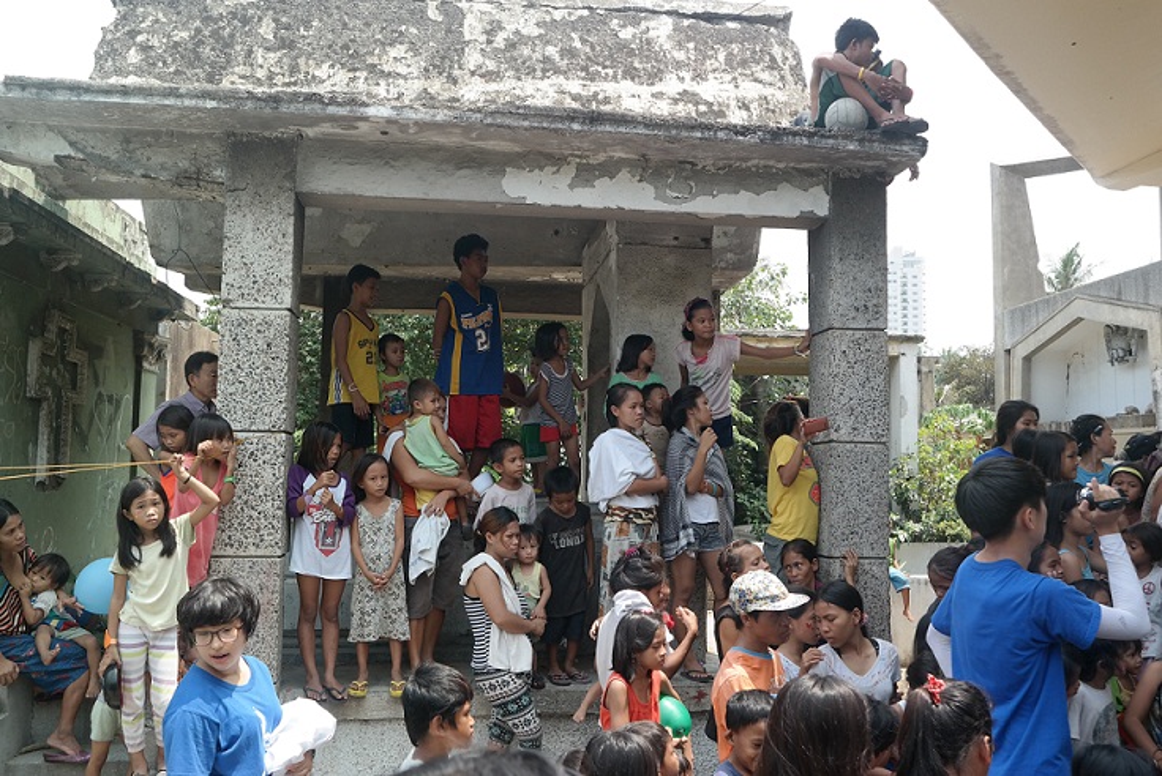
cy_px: 388
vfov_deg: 41.2
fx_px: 1034
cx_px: 581
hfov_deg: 58.7
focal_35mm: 32
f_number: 5.6
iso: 100
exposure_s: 1/200
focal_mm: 21
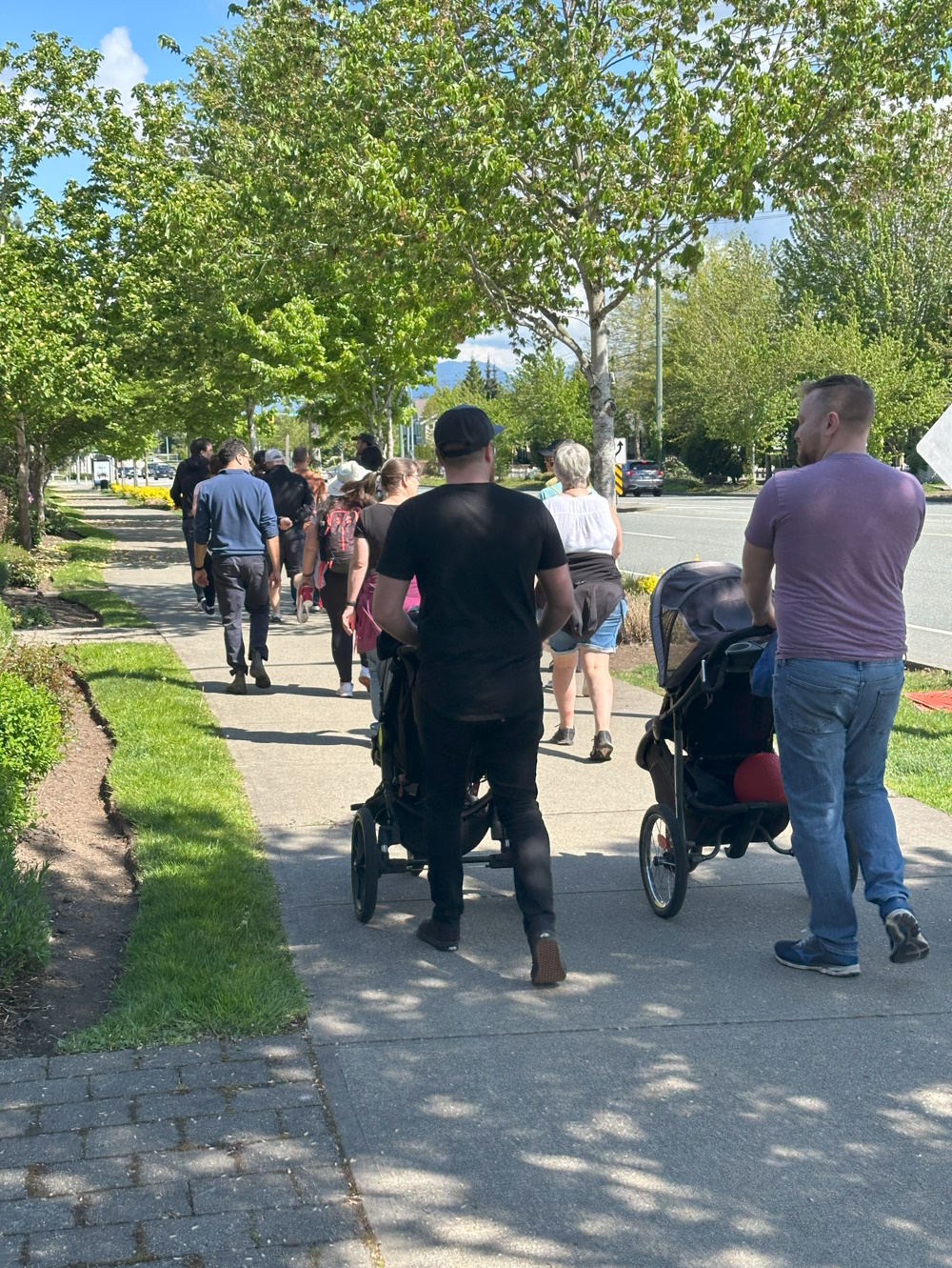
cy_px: 634
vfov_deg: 39.6
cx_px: 476
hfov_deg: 30.3
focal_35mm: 48
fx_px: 1758
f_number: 1.78
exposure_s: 1/1517
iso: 64
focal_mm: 6.86
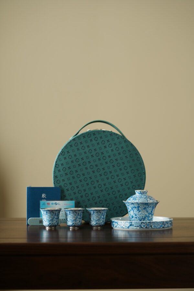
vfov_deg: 22.6
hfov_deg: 15.2
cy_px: 146
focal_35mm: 90
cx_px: 97
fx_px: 727
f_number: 4.5
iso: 160
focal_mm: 90
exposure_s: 1/125
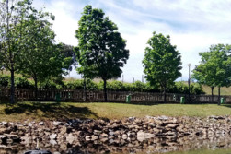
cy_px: 129
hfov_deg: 34.5
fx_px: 372
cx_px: 101
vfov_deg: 22.9
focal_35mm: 58
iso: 64
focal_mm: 3.7
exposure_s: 1/1089
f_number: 1.9
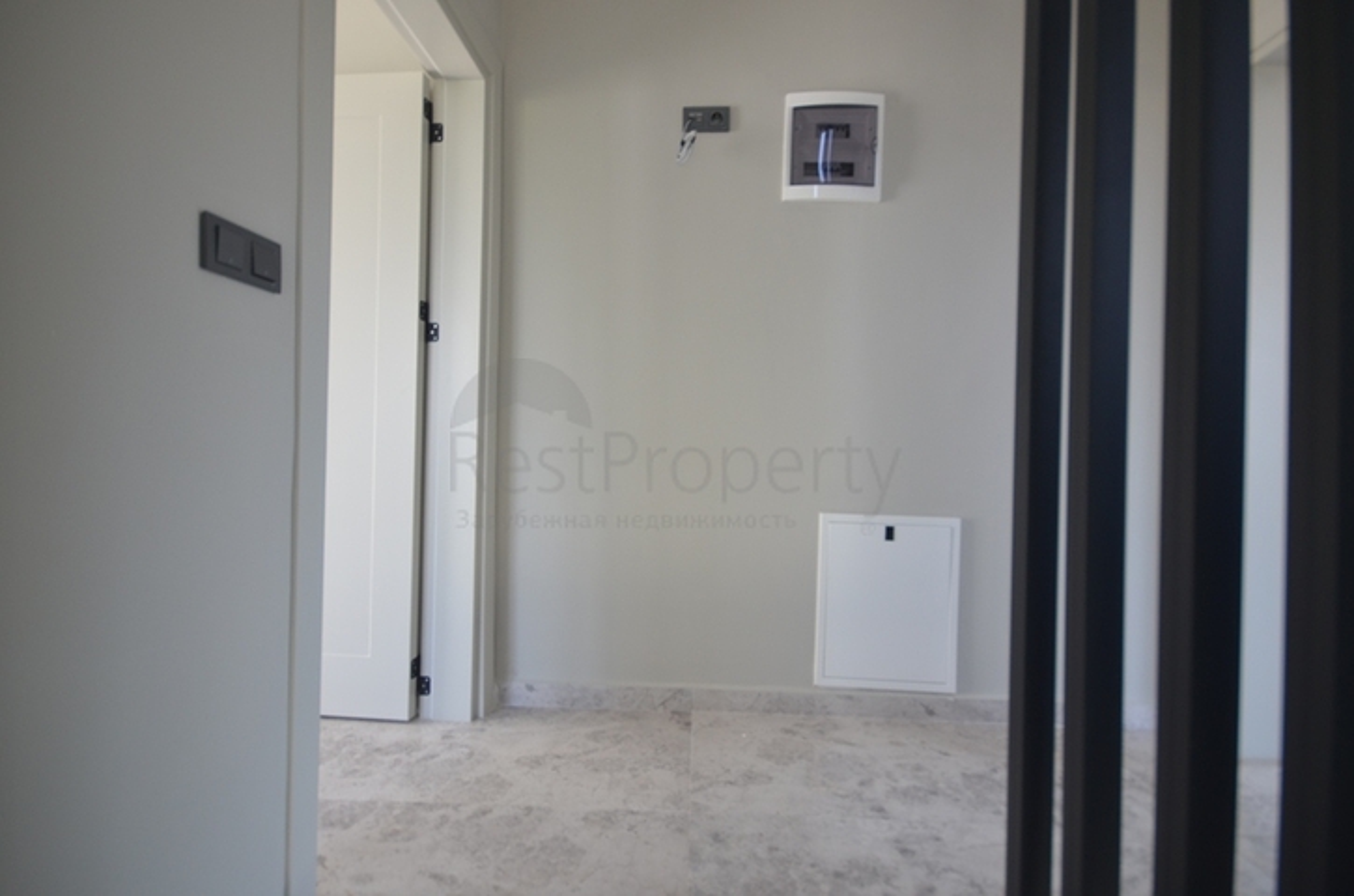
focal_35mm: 17
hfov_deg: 92.6
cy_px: 448
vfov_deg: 69.4
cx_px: 677
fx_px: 647
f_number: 4.5
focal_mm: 11.5
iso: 400
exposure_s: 1/80
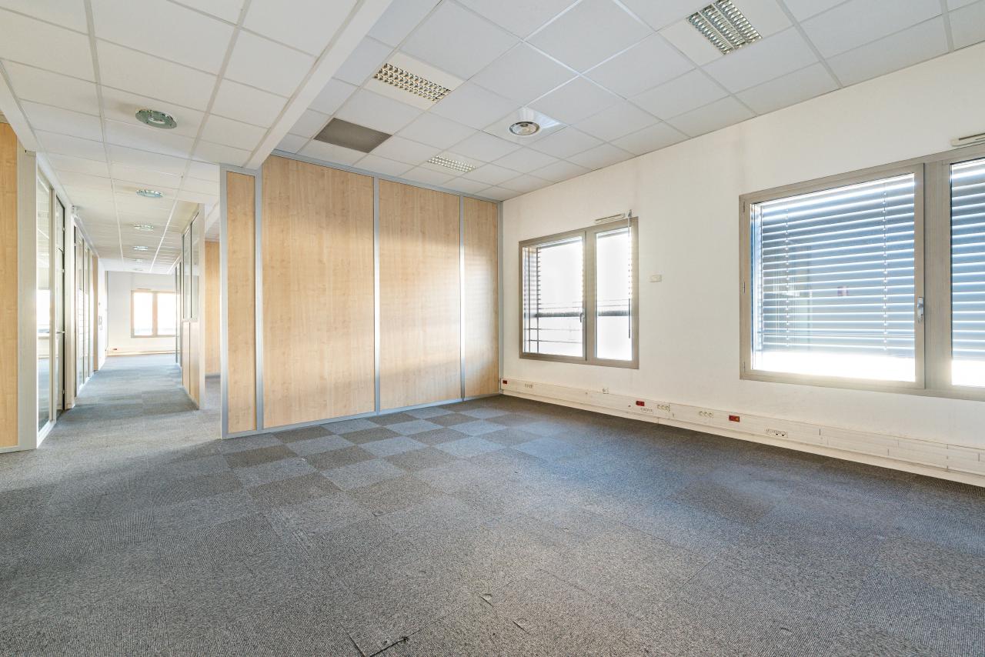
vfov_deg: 77.4
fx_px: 410
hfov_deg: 100.4
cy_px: 328
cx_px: 492
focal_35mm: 15
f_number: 9
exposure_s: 1/8
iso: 800
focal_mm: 15
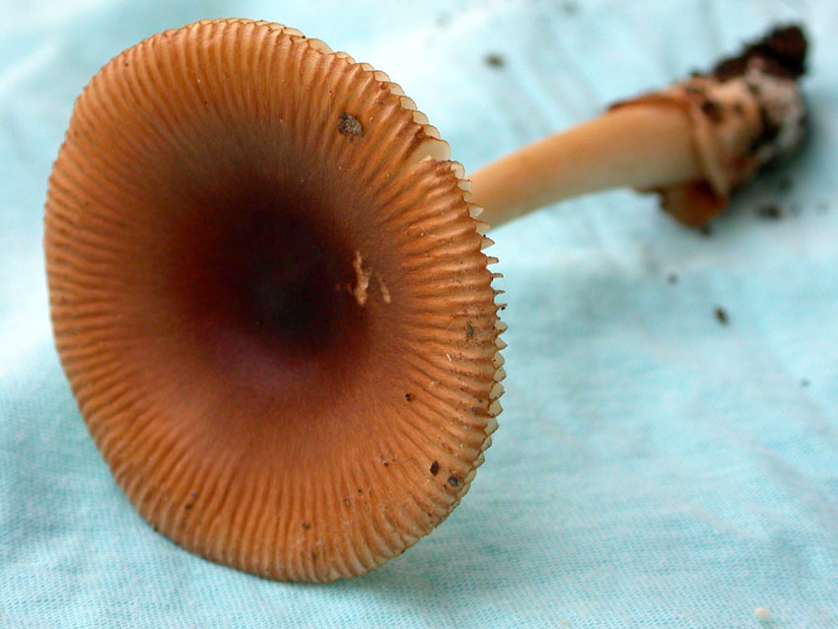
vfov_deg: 11.4
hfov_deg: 15.2
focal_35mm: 130
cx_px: 419
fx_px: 3148
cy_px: 314
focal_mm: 26.9
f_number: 4.6
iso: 200
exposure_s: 1/125
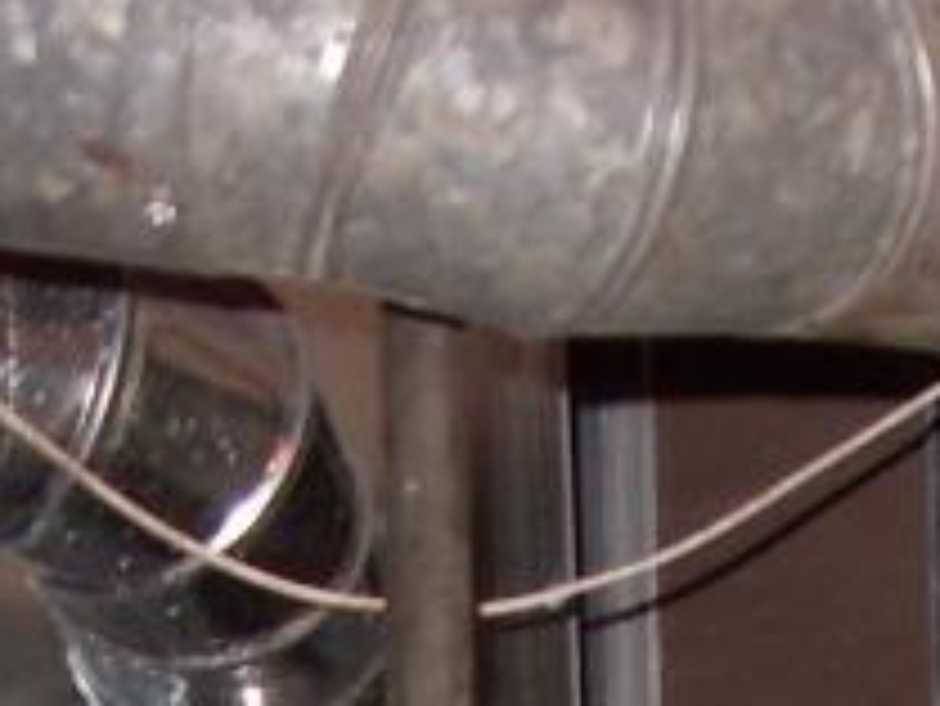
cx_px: 247
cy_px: 2343
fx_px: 7119
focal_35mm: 262
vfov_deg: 5.3
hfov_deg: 7.5
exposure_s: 1/30
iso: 50
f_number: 2.8
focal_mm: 6.3
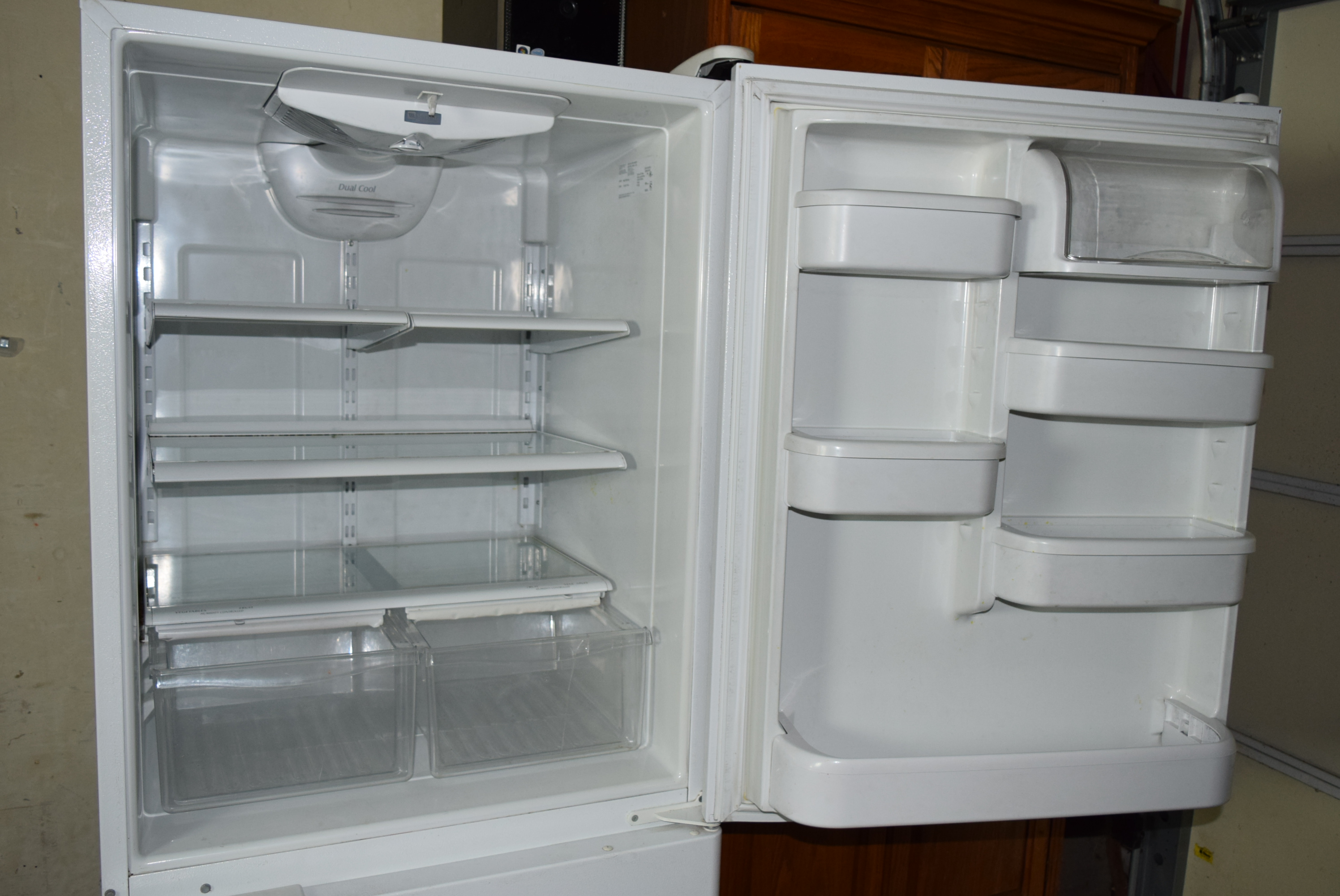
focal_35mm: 30
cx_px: 670
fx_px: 1117
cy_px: 448
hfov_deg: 61.9
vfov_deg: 43.7
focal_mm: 20
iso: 800
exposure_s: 1/100
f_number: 5
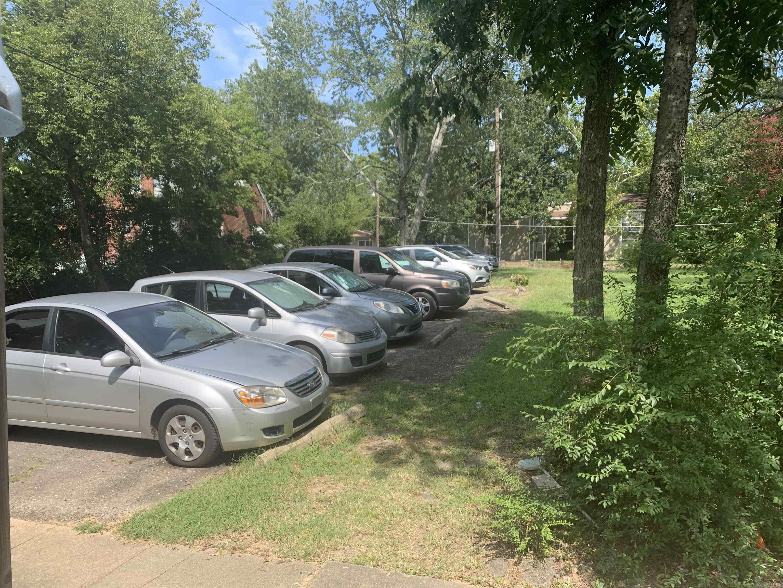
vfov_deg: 53.1
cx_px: 392
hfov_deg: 67.3
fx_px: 588
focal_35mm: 26
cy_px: 294
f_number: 1.8
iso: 25
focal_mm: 4.25
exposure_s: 1/991
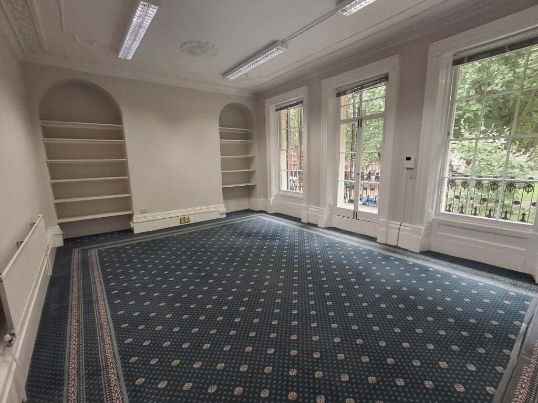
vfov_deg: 78.1
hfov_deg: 94.5
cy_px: 202
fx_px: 249
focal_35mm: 16
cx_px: 269
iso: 160
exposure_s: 1/50
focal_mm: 1.64
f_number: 2.2
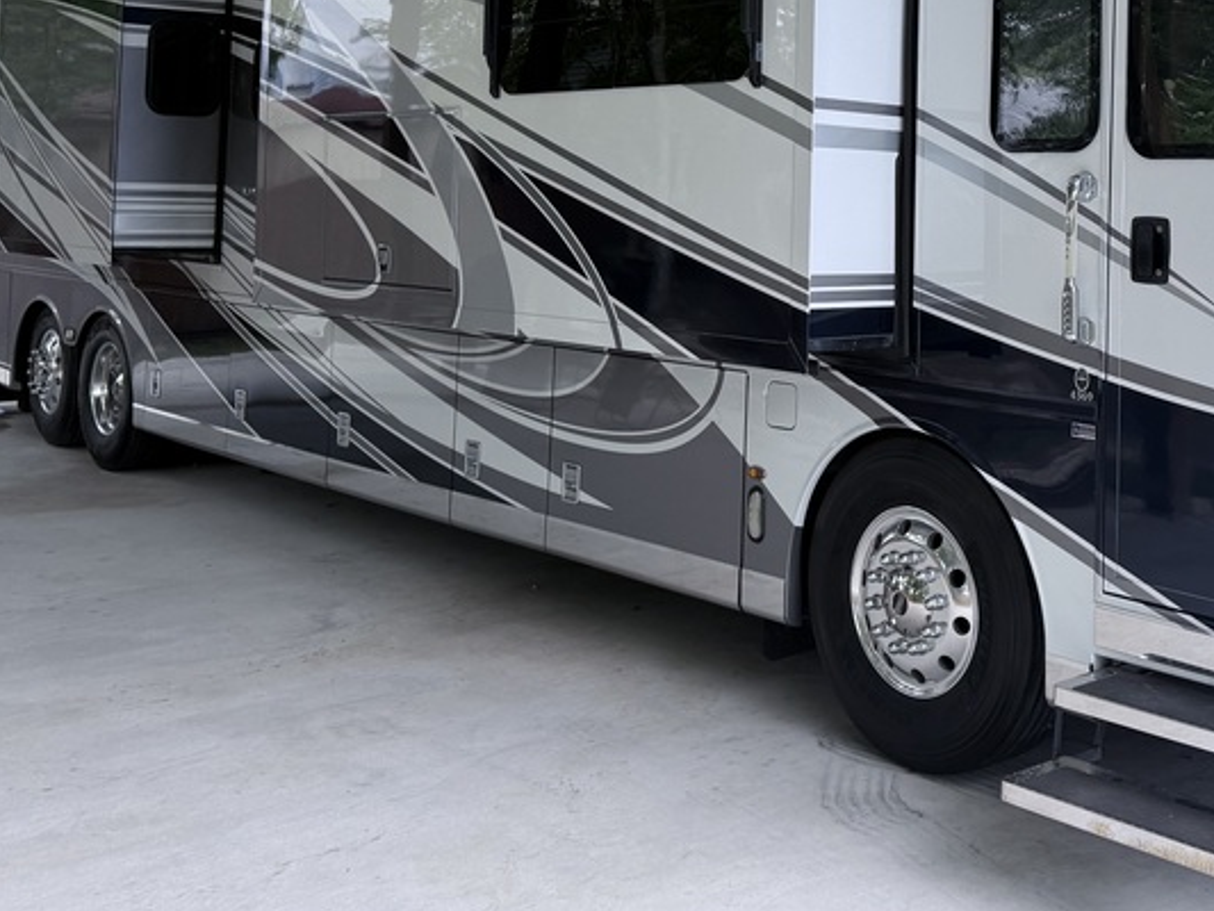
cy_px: 112
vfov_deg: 30.9
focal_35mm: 45
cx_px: 877
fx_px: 1579
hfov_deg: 41.1
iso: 100
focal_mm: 6.76
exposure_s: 1/467
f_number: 1.78
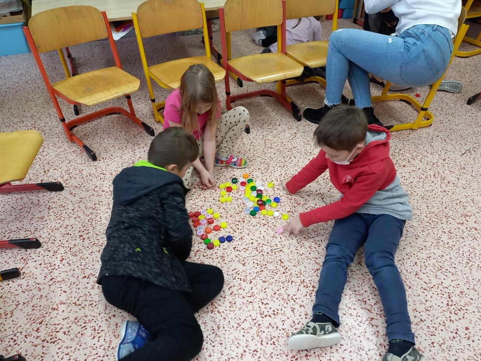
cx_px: 253
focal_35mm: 27
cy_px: 183
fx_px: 375
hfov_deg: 65.3
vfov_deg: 51.4
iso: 250
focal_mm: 4.65
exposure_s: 1/50
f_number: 1.8
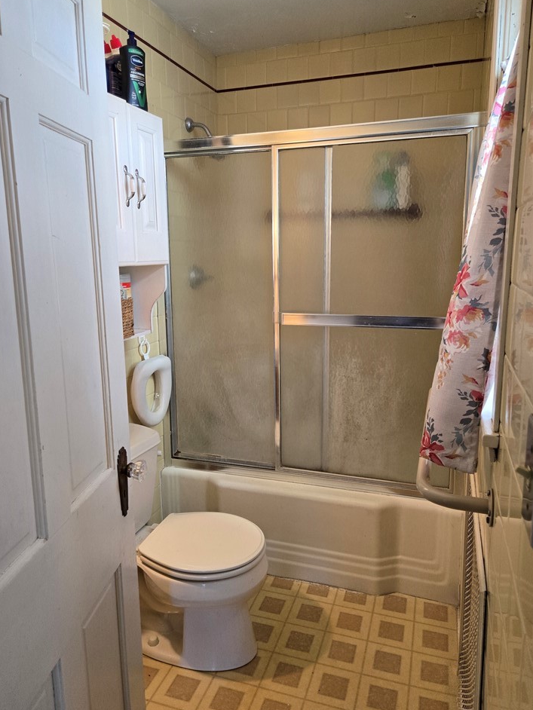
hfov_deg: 54.9
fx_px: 513
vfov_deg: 69.3
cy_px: 338
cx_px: 260
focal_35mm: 25
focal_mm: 5.4
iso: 320
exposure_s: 1/120
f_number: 1.8
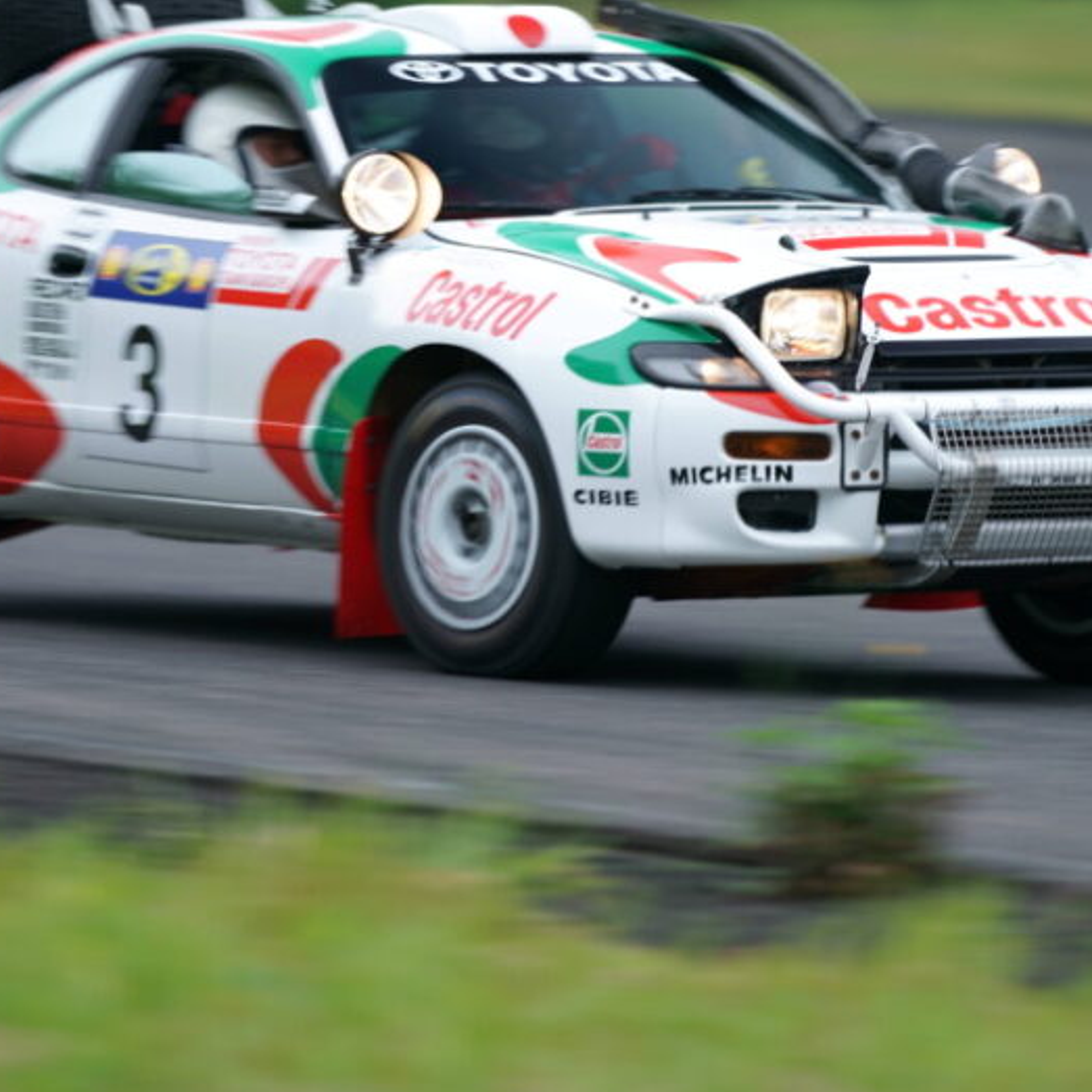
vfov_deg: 5.4
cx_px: 516
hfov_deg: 5.4
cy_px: 427
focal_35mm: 325
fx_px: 11599
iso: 100
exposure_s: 1/80
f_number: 2.8
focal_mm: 200
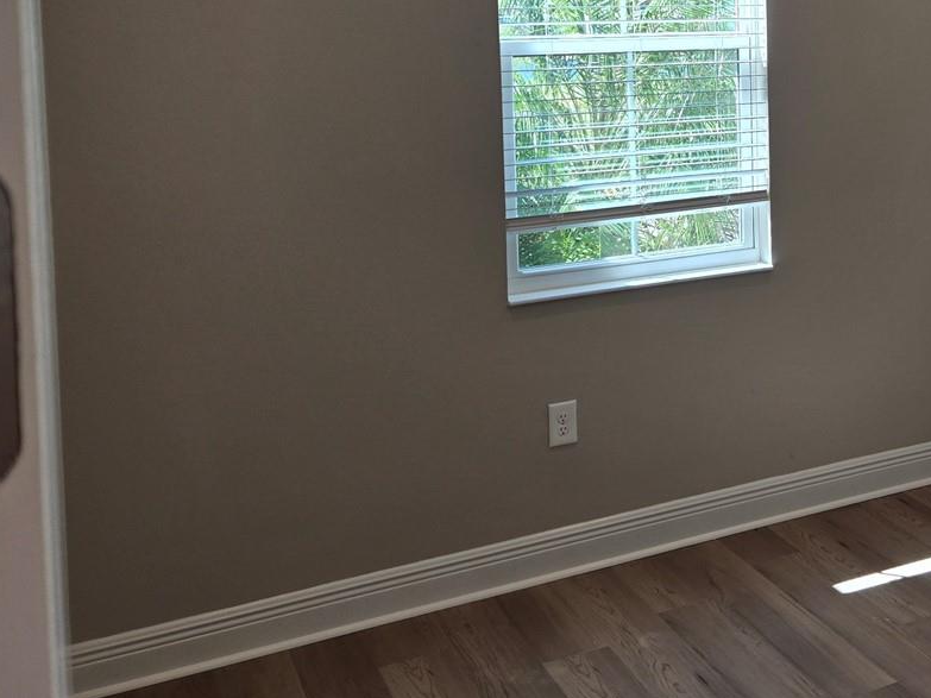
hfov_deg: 37.6
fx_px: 1264
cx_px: 849
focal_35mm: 47
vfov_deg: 29.7
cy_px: 84
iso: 25
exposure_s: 1/145
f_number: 1.8
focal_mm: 5.4
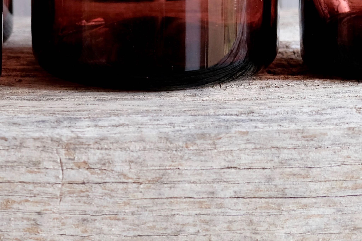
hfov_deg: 14.7
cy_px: -109
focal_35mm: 138
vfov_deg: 9.7
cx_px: 49
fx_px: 1388
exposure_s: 1/125
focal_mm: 31.5
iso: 640
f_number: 3.6
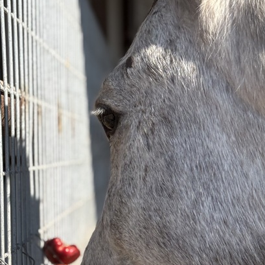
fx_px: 996
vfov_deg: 14.9
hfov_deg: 15.2
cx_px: 140
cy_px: 264
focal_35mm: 115
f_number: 1.6
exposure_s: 1/1592
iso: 32
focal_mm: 5.96
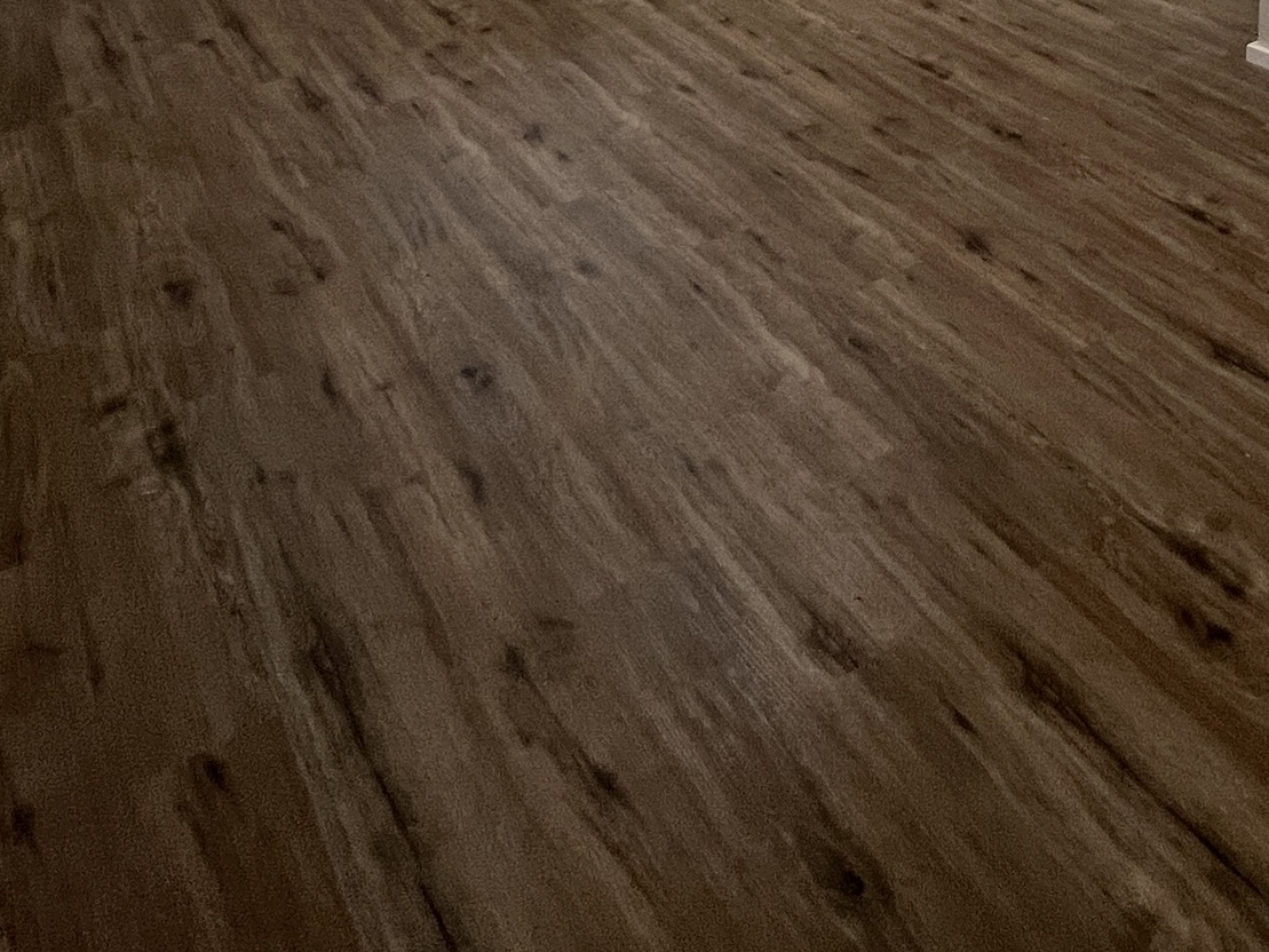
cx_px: 998
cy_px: -333
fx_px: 1320
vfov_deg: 30.1
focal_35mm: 36
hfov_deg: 48.7
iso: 160
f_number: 1.8
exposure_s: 1/60
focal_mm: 1.57
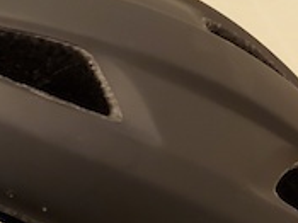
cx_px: 148
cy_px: 397
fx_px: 1024
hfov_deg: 16.6
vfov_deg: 11.6
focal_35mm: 119
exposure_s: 1/40
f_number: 1.5
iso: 250
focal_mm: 4.3
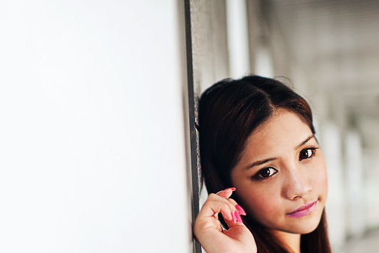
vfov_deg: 24.4
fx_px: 579
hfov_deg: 36.3
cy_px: 184
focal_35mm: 55
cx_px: 187
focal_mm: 35
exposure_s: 1/160
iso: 500
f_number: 1.4
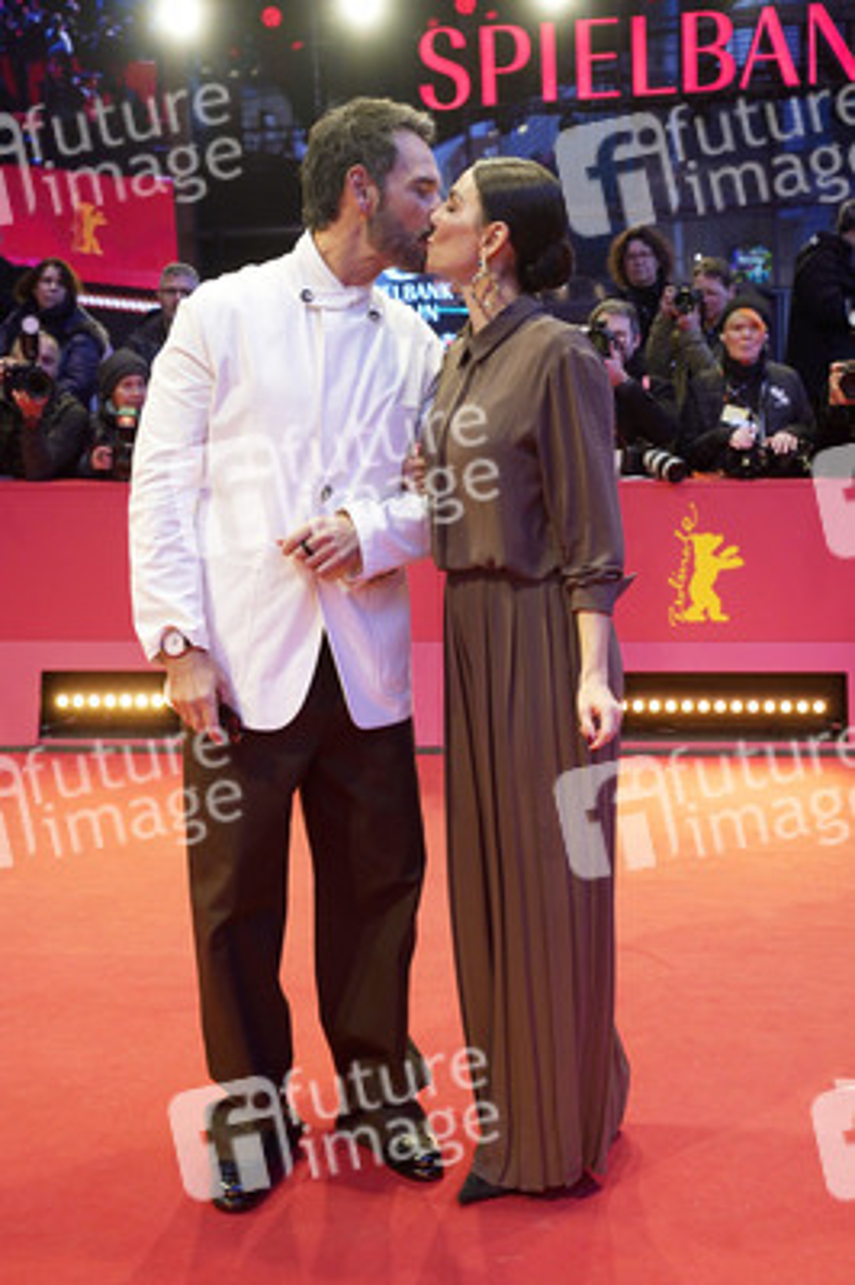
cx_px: 428
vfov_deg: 47.4
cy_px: 642
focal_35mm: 41
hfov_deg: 32.6
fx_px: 1463
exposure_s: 1/160
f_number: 5.6
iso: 800
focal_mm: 41
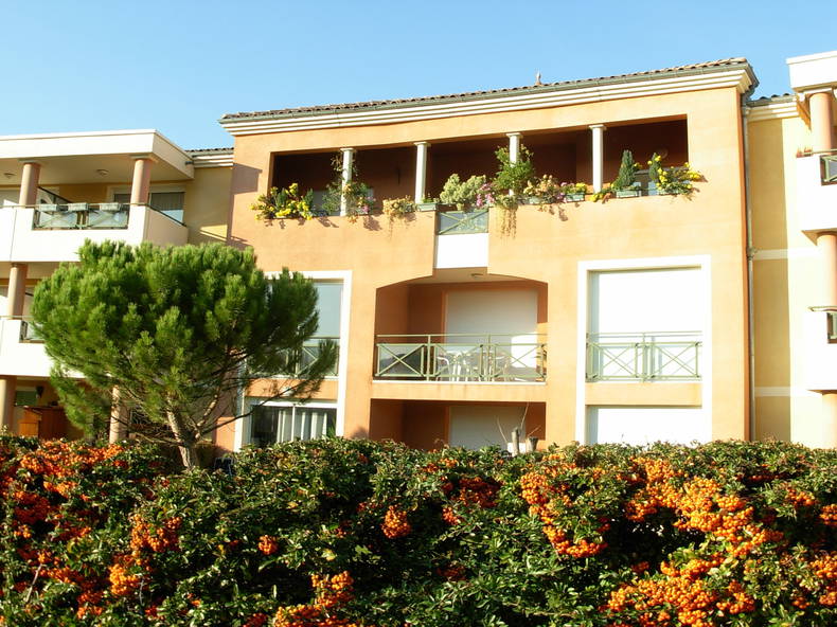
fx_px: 919
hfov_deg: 49.0
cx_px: 418
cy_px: 314
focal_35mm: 38
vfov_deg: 37.7
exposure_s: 1/558
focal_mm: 6.3
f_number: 4.9
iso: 79
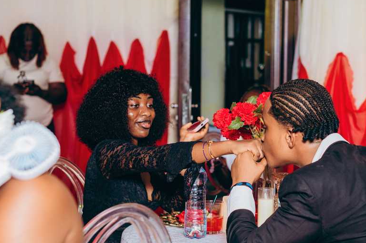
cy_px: 140
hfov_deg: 27.5
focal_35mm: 73
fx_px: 742
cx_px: 255
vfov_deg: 18.6
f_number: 3.2
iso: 200
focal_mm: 50
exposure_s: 1/160
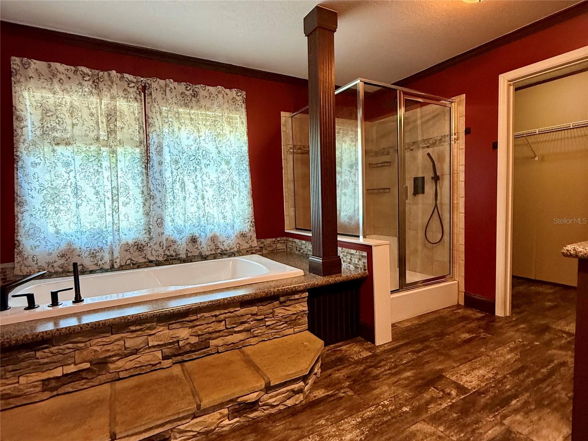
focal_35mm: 14
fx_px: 238
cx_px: 294
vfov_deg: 85.7
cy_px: 220
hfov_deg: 102.1
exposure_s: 1/60
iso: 400
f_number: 2.2
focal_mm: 2.22
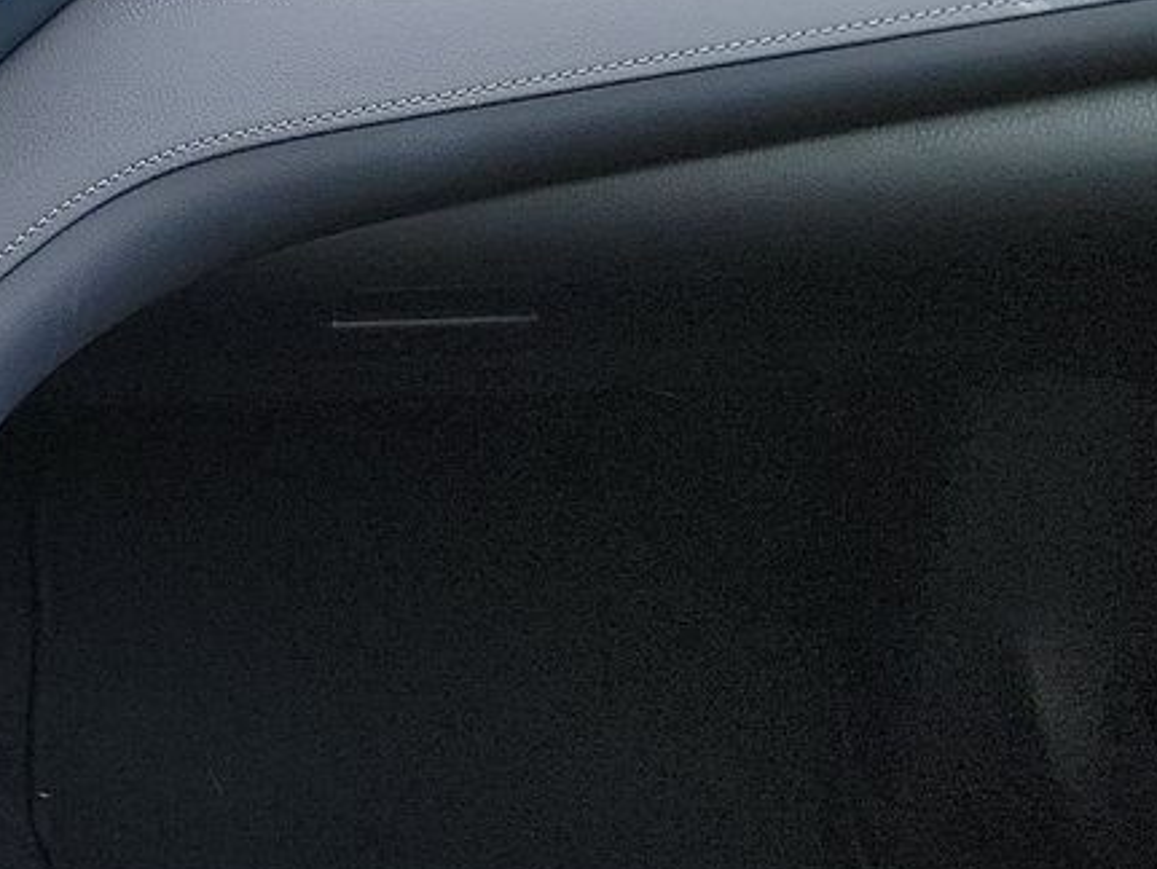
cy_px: 585
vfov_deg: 16.6
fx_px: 2977
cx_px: -459
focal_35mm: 89
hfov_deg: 19.7
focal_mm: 6.7
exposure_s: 1/59
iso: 85
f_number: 1.8
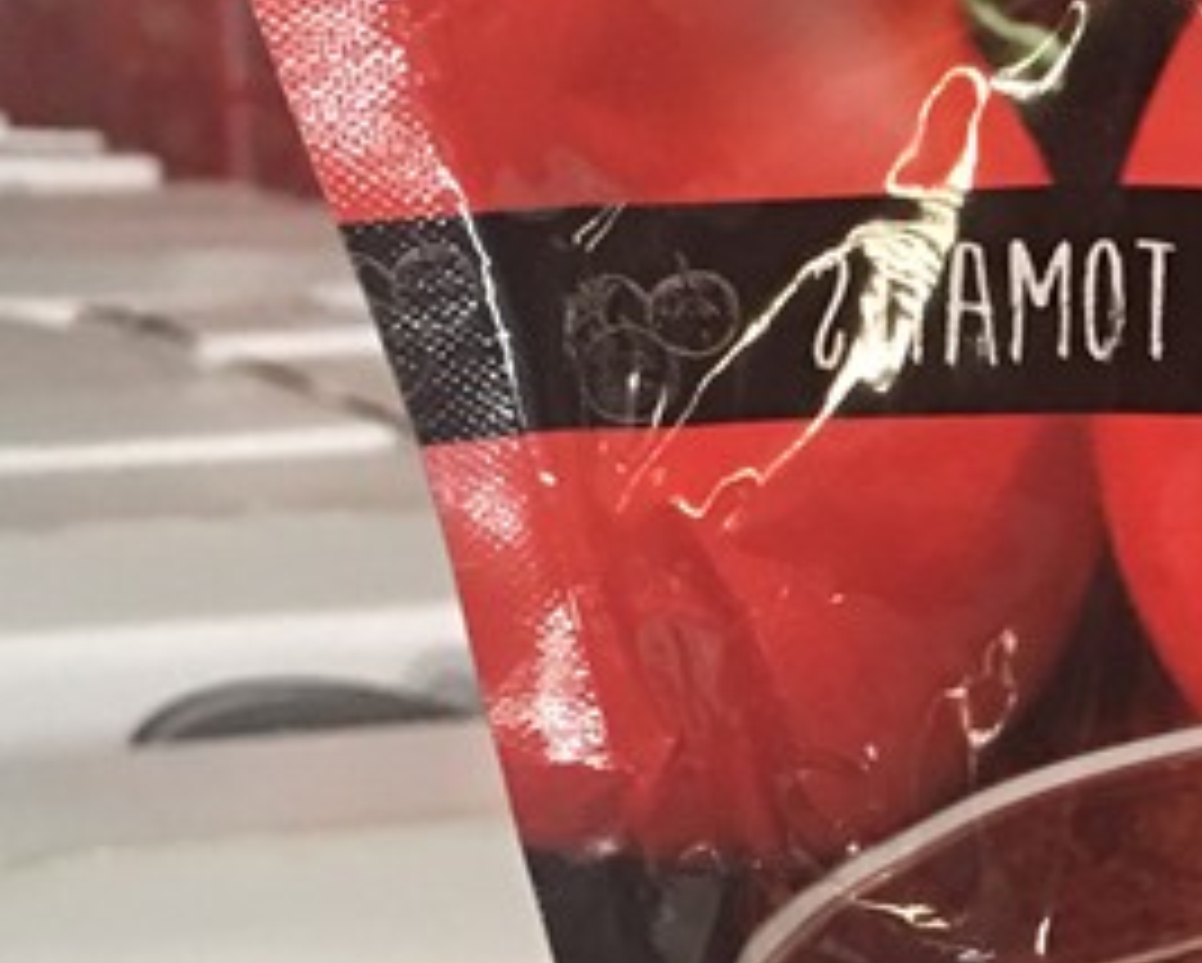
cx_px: 1508
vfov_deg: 13.5
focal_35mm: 113
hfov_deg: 16.2
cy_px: 976
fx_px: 4023
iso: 100
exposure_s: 1/17
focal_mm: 4.15
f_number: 2.2
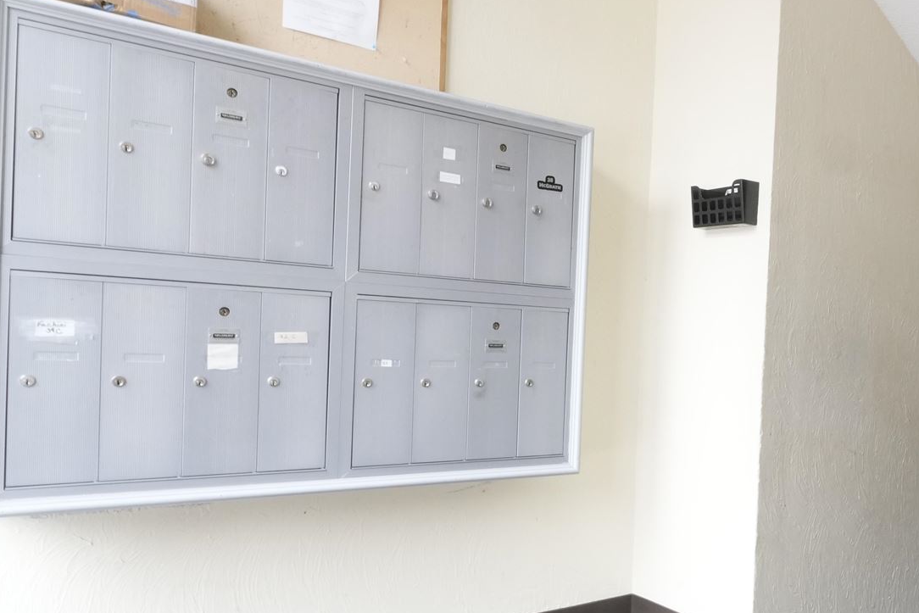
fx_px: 868
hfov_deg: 48.6
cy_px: 360
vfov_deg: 38.8
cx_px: 861
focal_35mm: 34
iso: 1600
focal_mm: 12
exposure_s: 1/30
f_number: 11
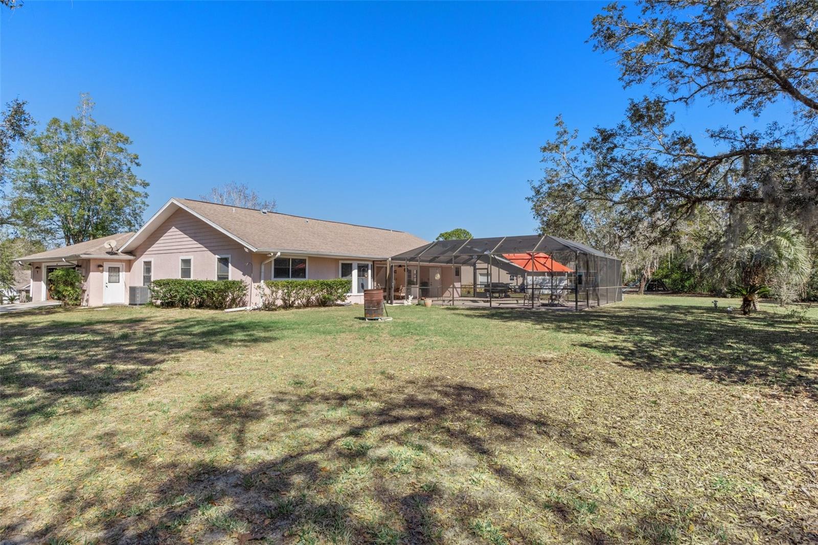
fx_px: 443
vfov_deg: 63.2
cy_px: 272
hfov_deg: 85.4
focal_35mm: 20
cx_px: 409
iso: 320
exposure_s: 1/400
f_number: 8
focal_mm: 13
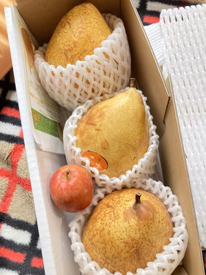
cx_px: 103
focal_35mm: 28
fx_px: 222
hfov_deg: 49.7
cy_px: 138
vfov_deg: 63.4
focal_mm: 3.99
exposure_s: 1/40
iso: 250
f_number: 1.8
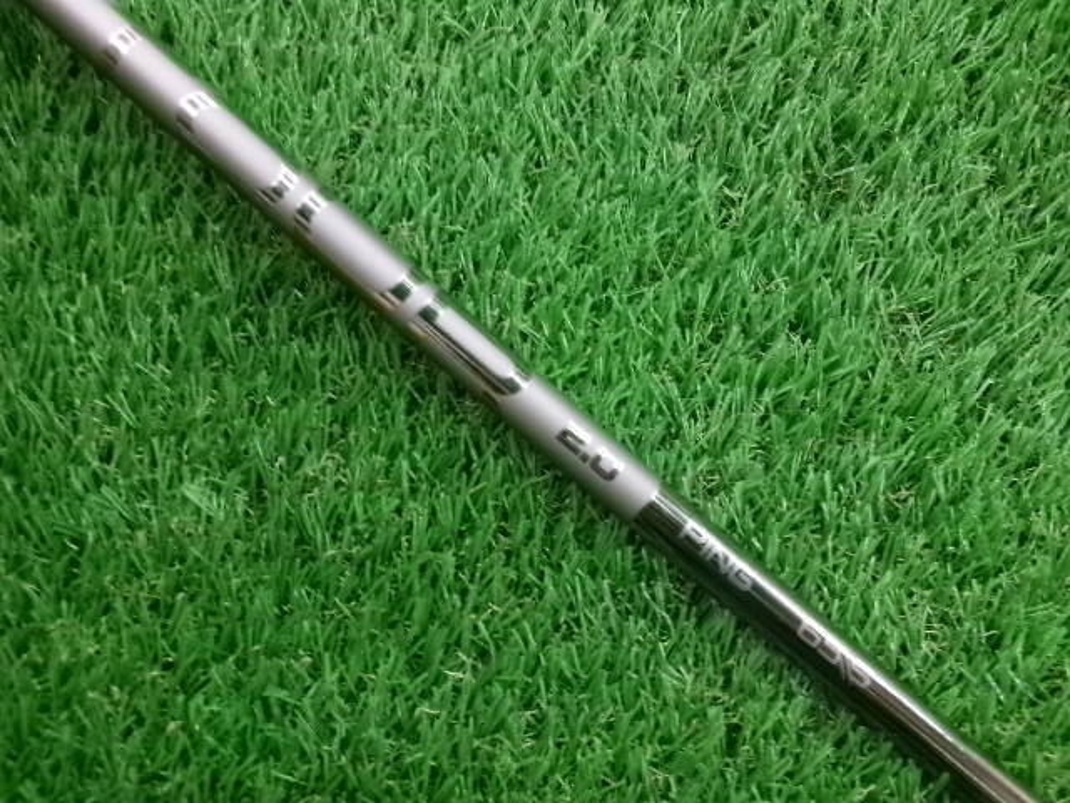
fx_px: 865
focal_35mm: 28
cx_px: 535
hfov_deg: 63.4
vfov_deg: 49.7
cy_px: 402
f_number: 3.9
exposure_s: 1/34
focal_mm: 5.1
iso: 800
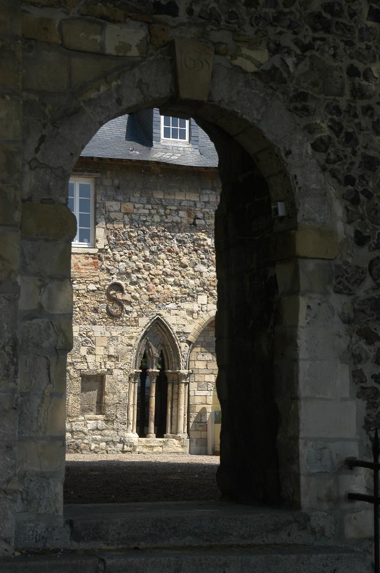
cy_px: 286
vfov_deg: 27.0
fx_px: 1191
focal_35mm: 75
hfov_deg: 18.1
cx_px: 190
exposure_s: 1/250
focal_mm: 50
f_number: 9
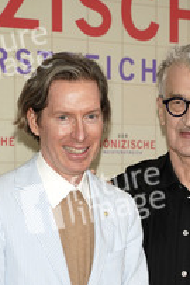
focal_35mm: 116
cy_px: 271
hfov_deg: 11.8
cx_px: 134
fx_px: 920
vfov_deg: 17.3
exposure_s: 1/160
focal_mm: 59
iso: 320
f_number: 5.6
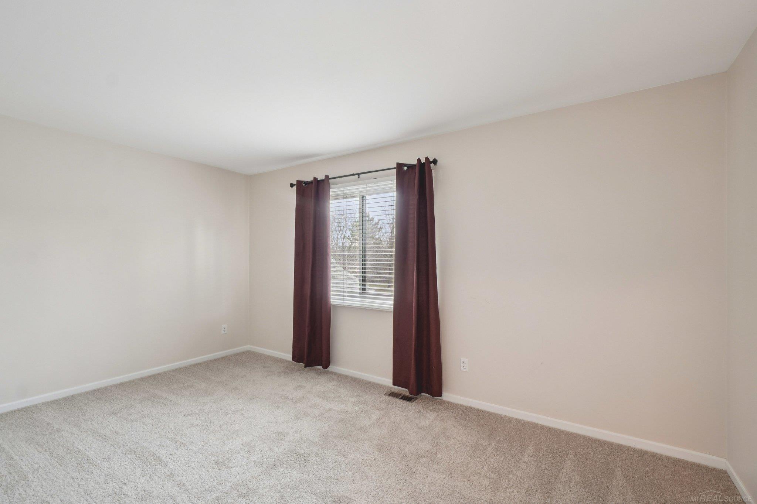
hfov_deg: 100.4
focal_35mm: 15
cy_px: 252
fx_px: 315
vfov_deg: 77.3
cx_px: 378
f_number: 8
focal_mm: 10
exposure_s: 1/3.33
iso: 400
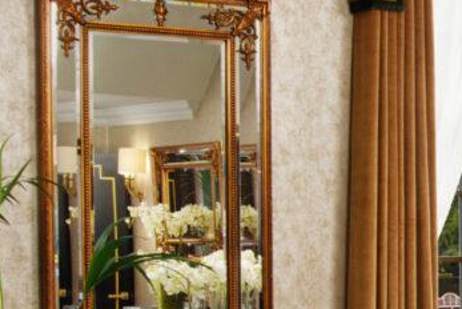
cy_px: 276
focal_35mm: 129
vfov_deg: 10.6
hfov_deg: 14.3
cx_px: 786
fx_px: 1657
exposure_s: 1/250
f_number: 16
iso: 160
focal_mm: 28
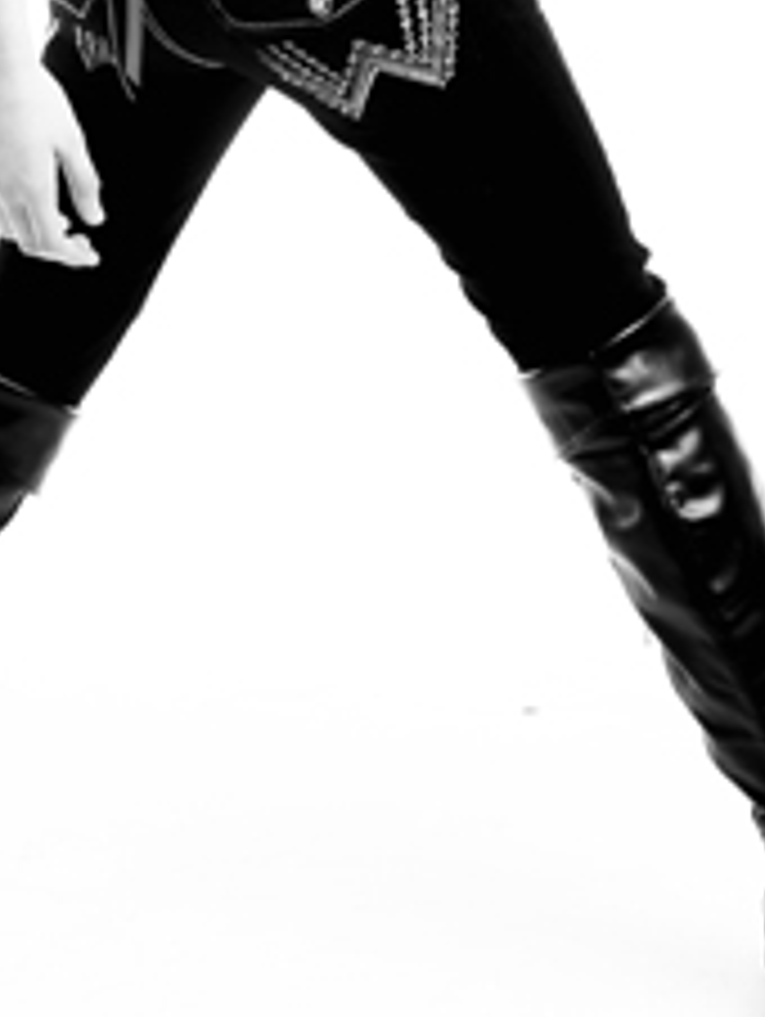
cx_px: 241
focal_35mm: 99
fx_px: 2914
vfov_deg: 19.0
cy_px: -90
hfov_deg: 14.9
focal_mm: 31
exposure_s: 1/125
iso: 100
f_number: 10
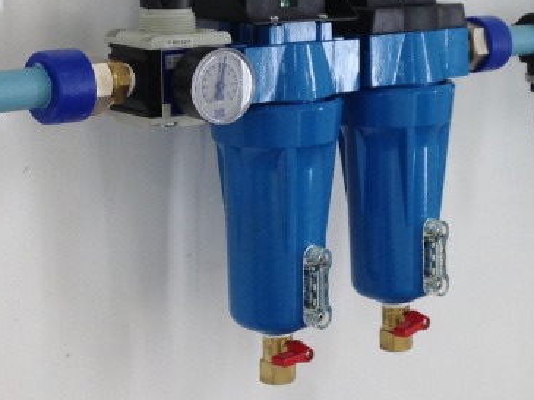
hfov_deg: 20.4
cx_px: 367
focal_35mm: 96
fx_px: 1479
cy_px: 132
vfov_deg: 15.3
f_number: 2.4
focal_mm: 4.28
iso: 100
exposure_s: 1/100
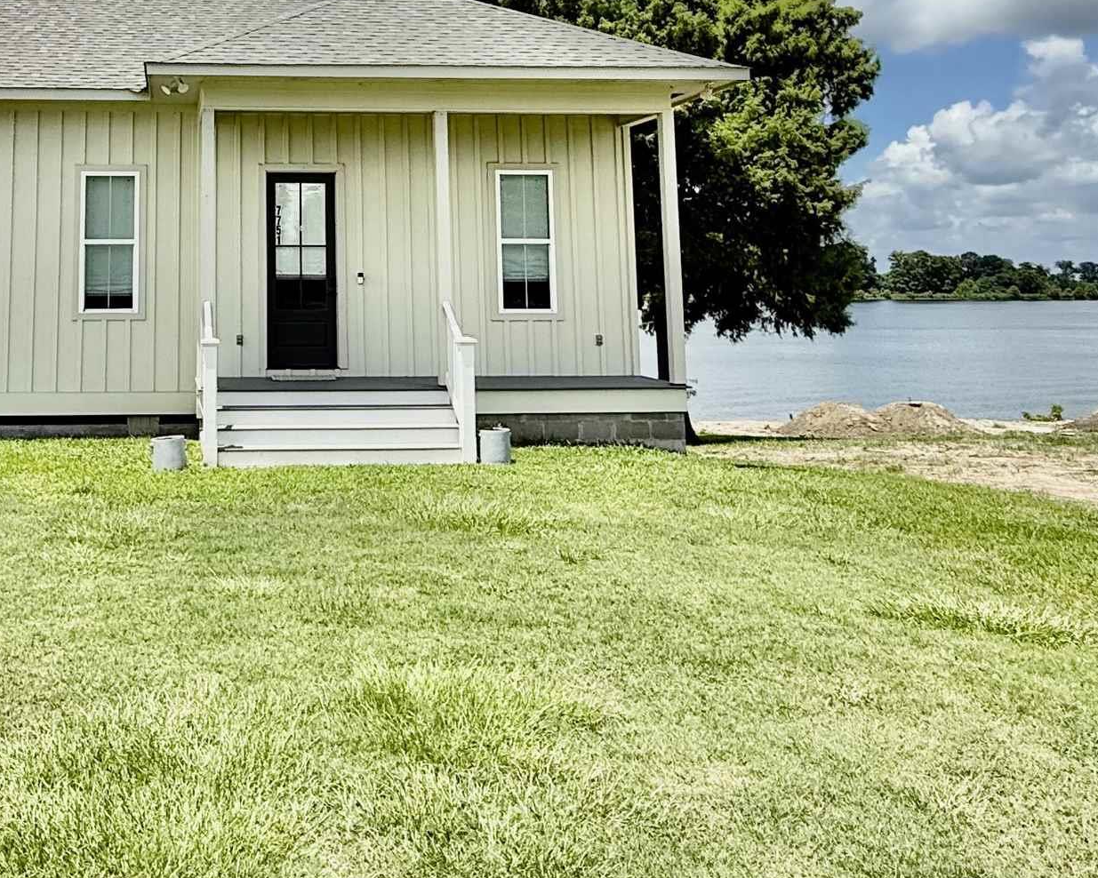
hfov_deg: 50.3
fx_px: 1105
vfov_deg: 41.3
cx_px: 251
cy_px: 162
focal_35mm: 34
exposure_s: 1/2410
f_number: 2.2
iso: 50
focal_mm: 2.22
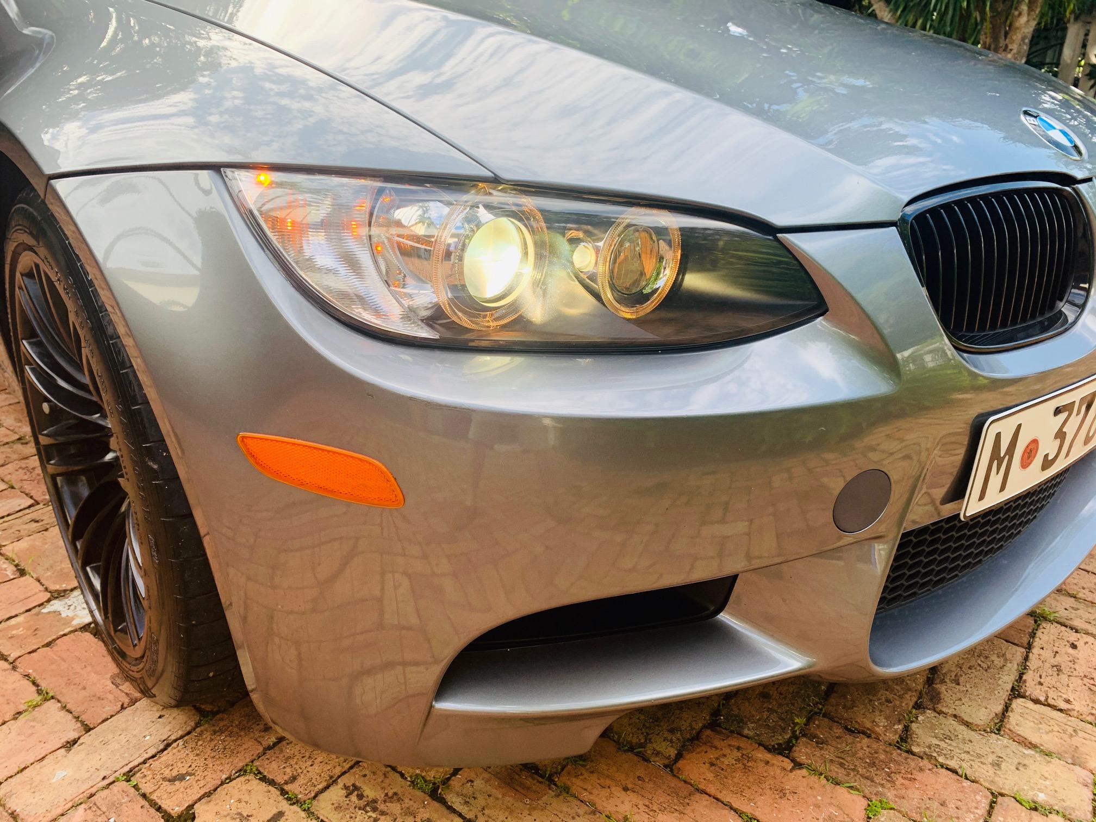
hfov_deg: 67.3
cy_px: 411
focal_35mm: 26
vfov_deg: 53.1
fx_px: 823
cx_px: 548
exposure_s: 1/251
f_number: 1.8
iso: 25
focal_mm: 4.25
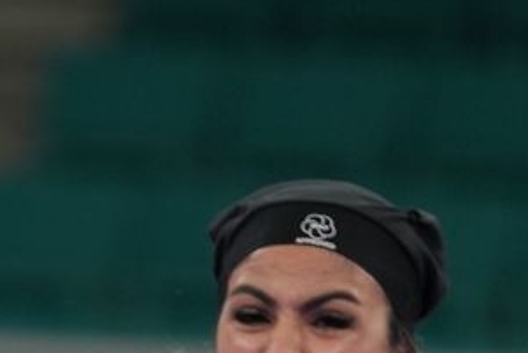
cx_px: -365
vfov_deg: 1.1
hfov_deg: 1.7
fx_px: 17549
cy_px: 803
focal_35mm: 1196
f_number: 2.8
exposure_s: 1/1000
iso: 500
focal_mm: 200
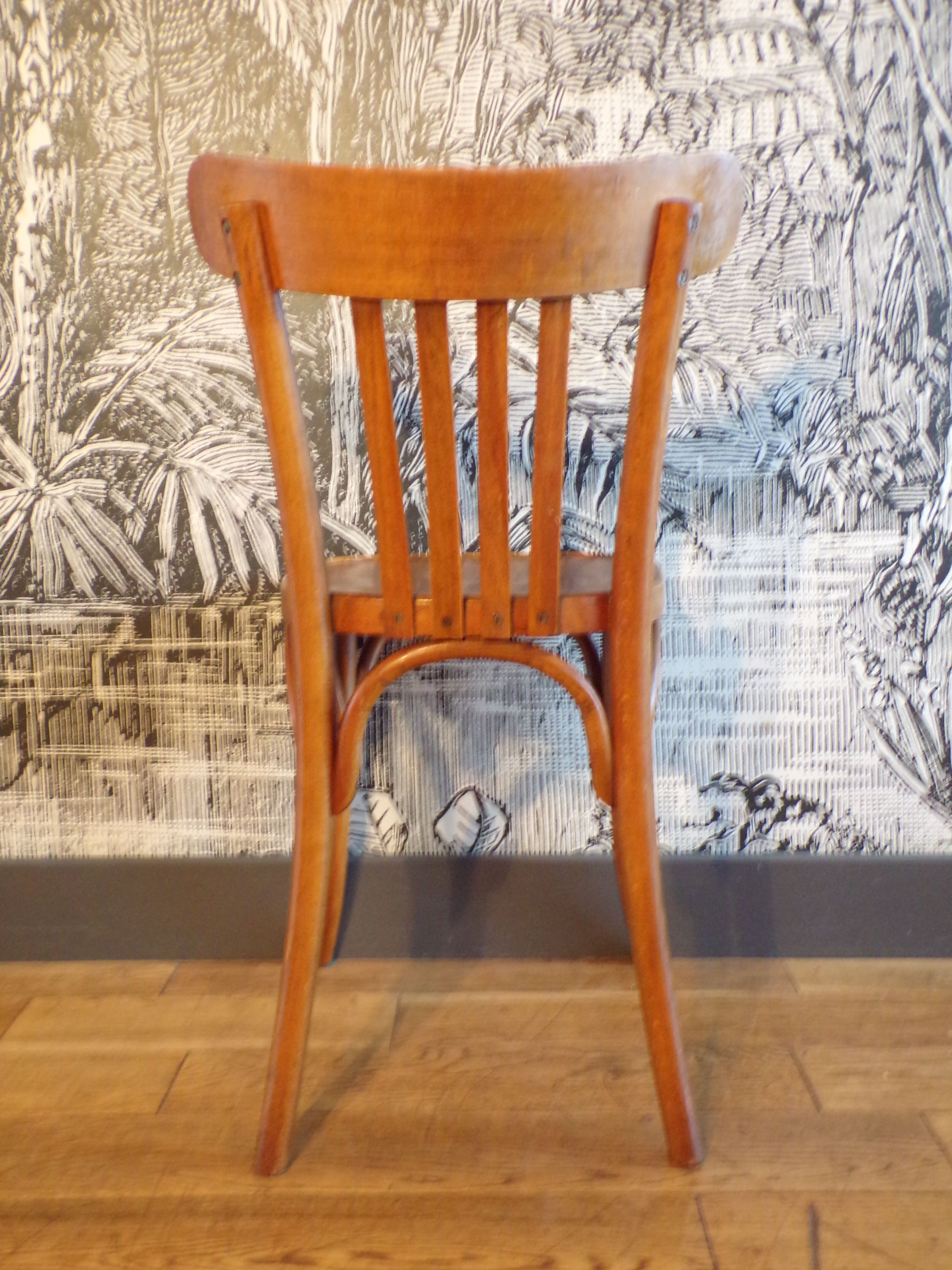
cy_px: 635
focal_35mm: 32
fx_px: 1173
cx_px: 476
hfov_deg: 44.2
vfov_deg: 56.8
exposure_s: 1/17
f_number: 3.2
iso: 401
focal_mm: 5.8
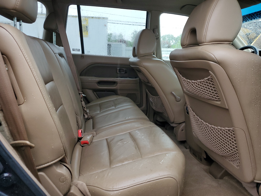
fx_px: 196
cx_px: 130
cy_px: 98
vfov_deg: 53.1
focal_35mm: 26
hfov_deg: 67.3
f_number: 1.5
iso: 89
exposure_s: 1/120
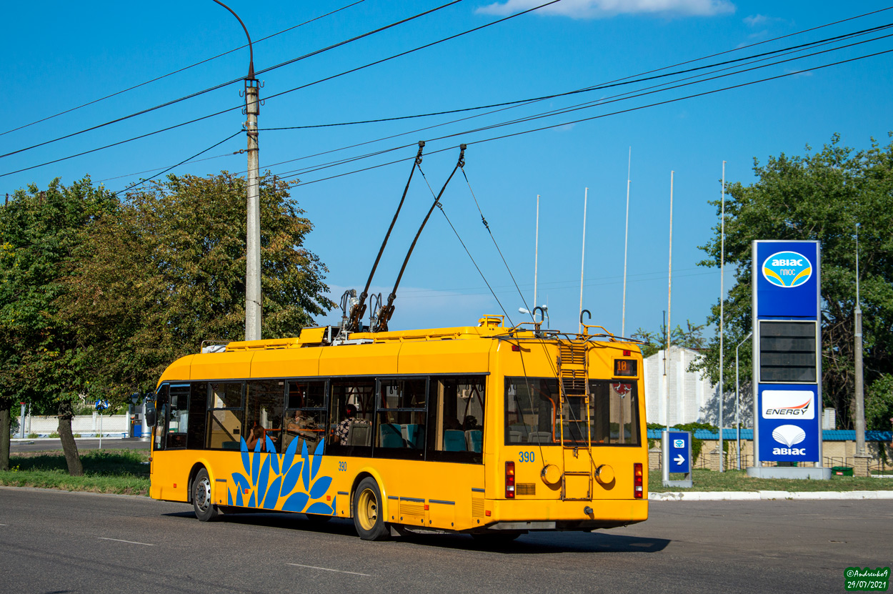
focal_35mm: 72
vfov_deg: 18.9
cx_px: 446
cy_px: 297
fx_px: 1784
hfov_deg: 28.1
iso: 100
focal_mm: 48
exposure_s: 1/800
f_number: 7.1
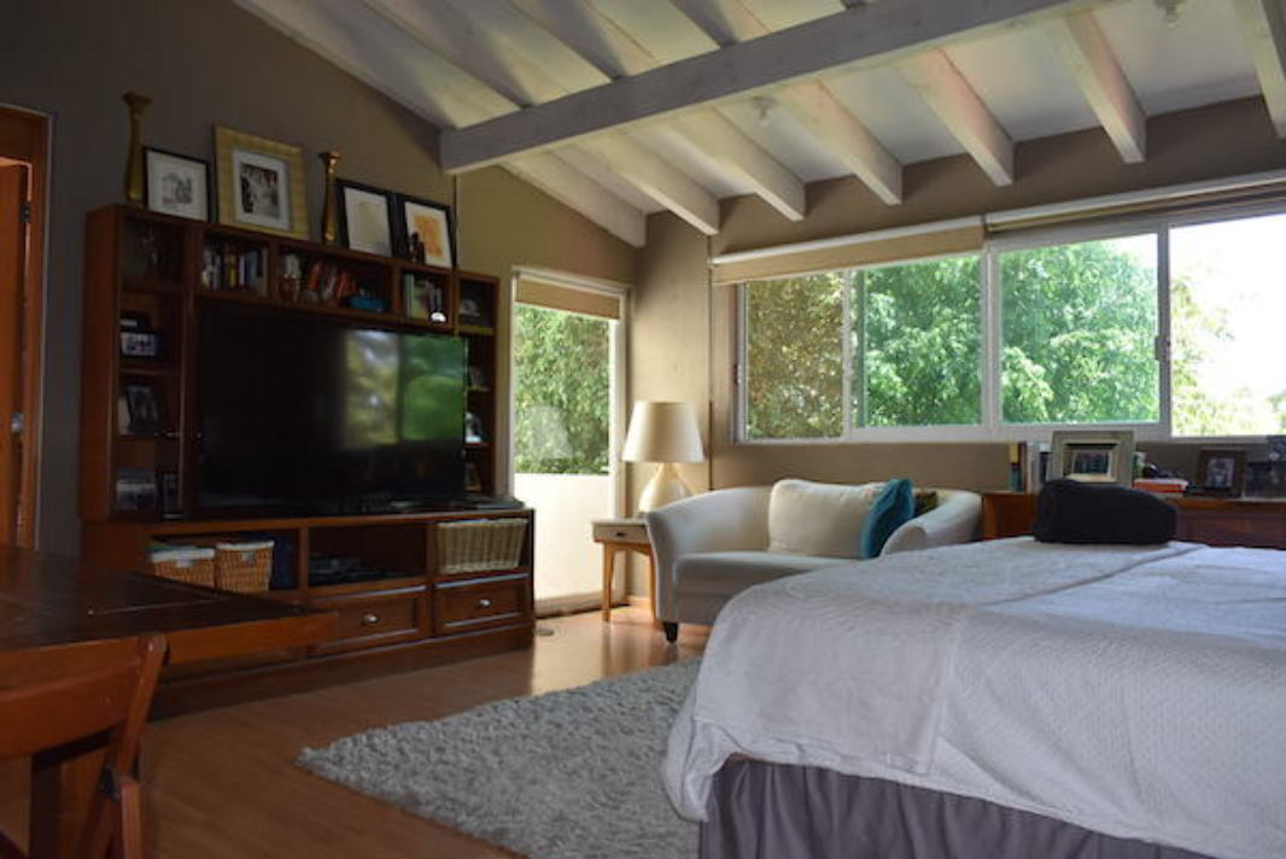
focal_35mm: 27
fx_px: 965
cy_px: 430
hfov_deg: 67.4
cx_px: 643
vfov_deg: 48.0
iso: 800
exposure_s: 1/100
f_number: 5
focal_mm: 18
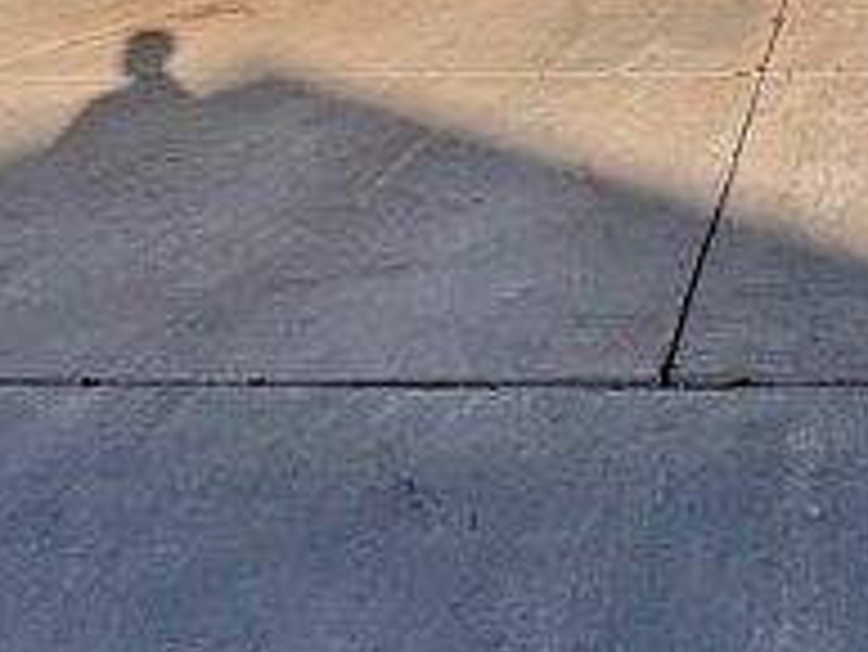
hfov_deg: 39.2
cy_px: -85
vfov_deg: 29.8
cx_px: 850
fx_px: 1079
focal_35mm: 43
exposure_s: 1/1845
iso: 32
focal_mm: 1.57
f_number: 1.8
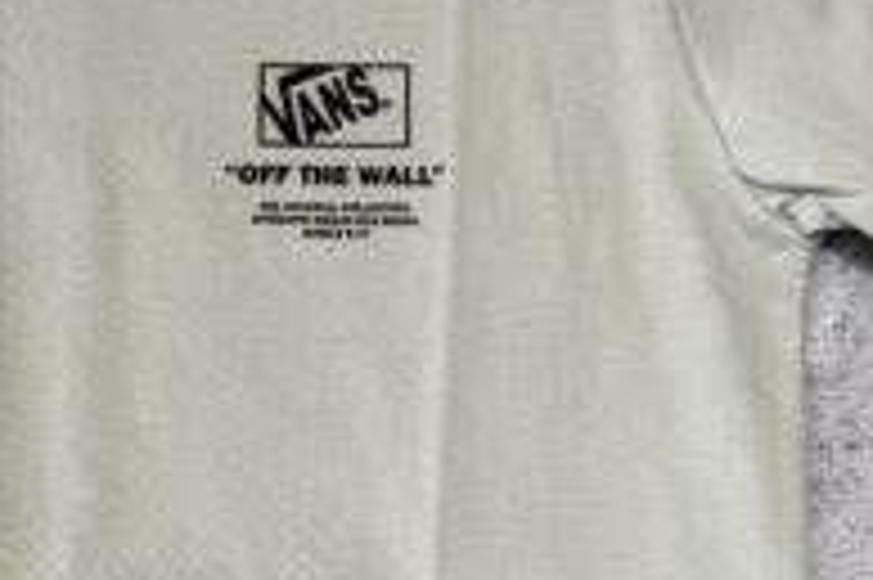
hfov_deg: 19.3
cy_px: 764
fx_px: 2496
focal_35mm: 103
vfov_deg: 12.8
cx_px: 9
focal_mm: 6.76
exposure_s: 1/100
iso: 50
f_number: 1.78
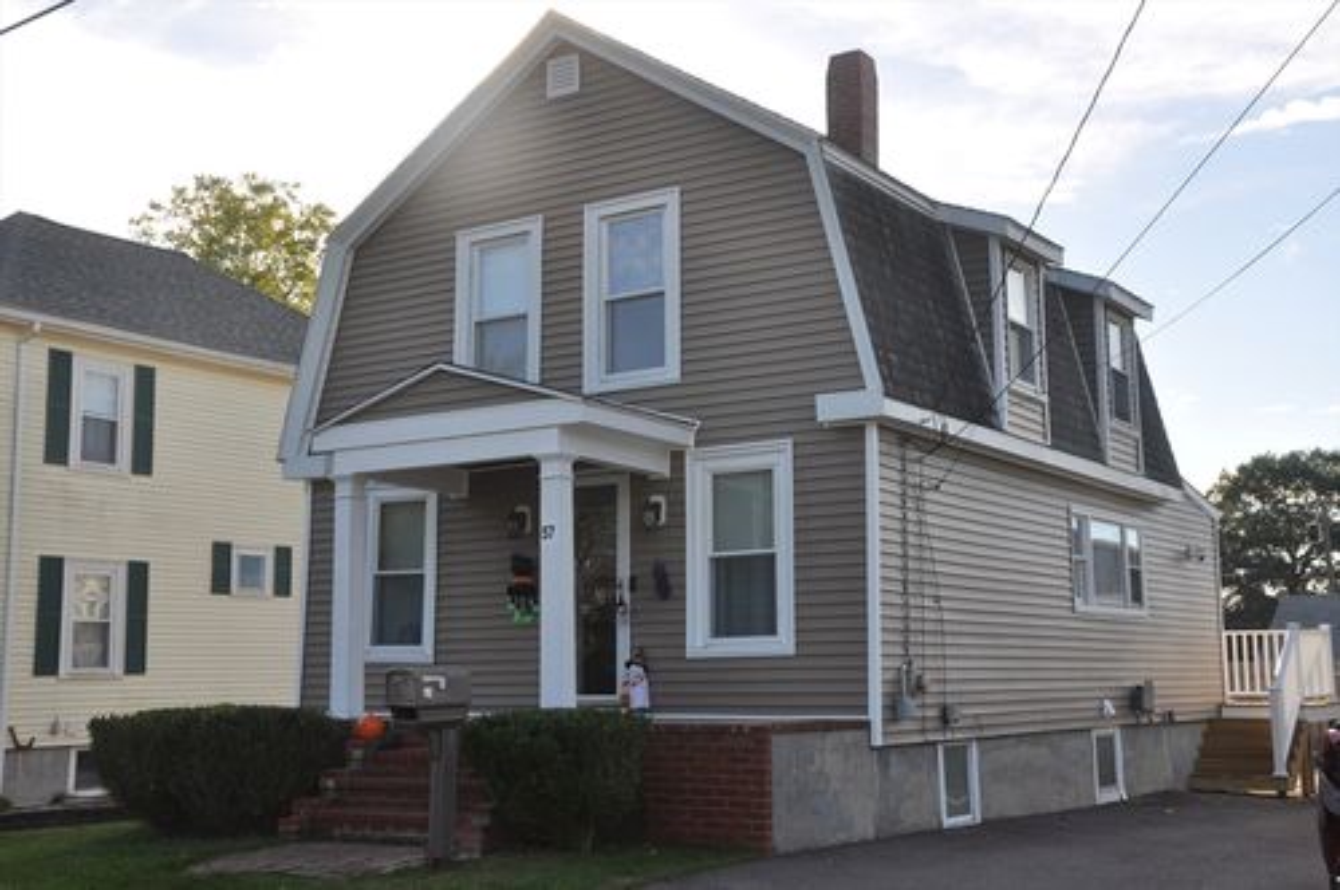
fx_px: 1673
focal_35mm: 45
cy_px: 445
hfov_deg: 43.7
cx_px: 670
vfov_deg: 29.8
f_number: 10
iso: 200
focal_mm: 30
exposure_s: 1/200
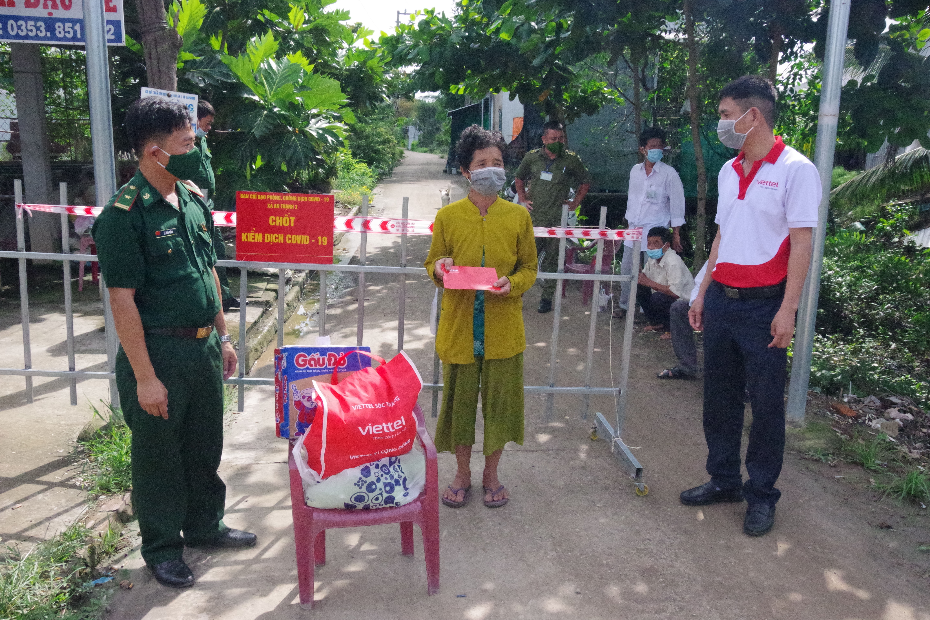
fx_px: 801
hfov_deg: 60.3
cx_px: 465
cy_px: 310
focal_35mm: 31
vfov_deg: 42.3
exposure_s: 1/4000
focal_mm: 21
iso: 12800
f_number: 13
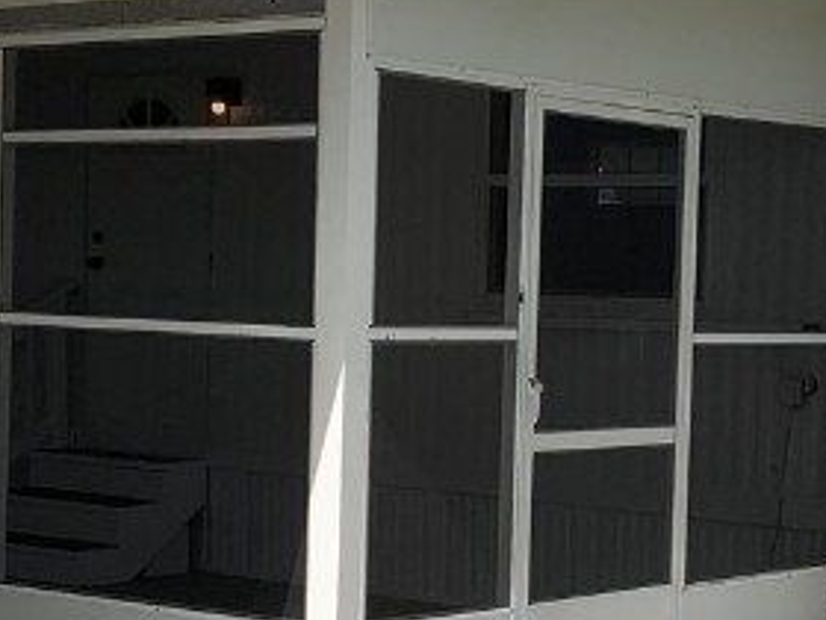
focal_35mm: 95
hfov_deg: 20.6
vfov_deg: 15.5
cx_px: 516
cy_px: 431
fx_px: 2267
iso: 25
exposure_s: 1/4098
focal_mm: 4.25
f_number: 1.8
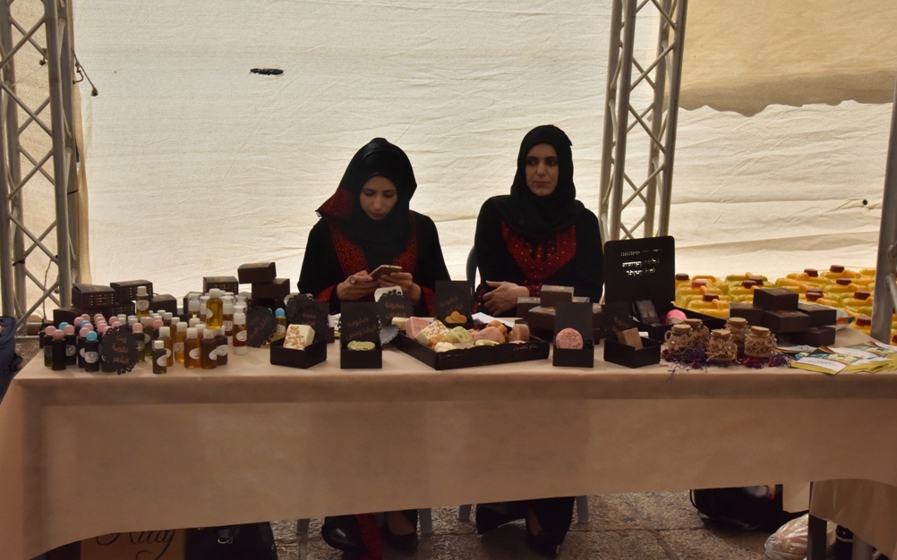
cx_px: 453
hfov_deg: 40.3
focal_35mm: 50
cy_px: 267
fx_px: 1222
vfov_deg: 25.8
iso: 3200
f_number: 20
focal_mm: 48
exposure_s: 1/1600
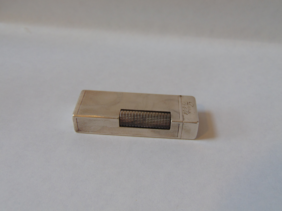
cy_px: 106
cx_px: 141
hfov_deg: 52.6
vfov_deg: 40.7
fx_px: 285
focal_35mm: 35
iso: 80
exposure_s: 1/100
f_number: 3.2
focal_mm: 6.3
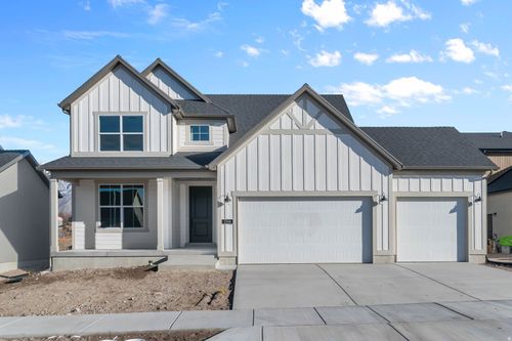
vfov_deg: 43.6
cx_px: 256
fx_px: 427
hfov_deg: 61.9
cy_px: 170
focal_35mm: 30
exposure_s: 1/250
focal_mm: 30
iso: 320
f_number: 8
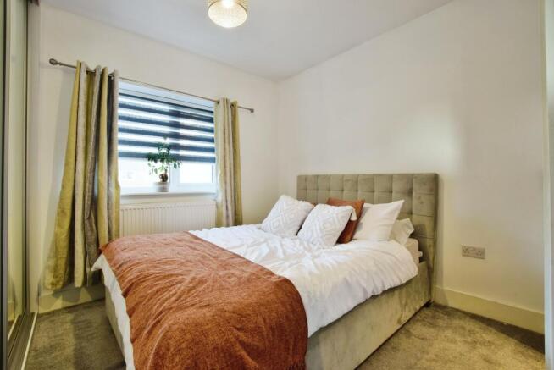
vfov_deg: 77.4
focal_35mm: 15
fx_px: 231
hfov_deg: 100.4
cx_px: 277
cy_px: 185
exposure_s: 1/10
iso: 640
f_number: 8
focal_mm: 10
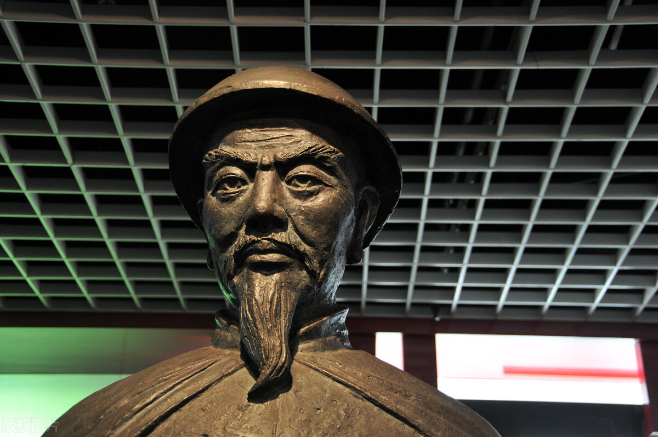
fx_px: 1096
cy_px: 218
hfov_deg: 33.4
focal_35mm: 60
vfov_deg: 22.6
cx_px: 329
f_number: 4.5
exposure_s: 1/10
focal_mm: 40
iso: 400
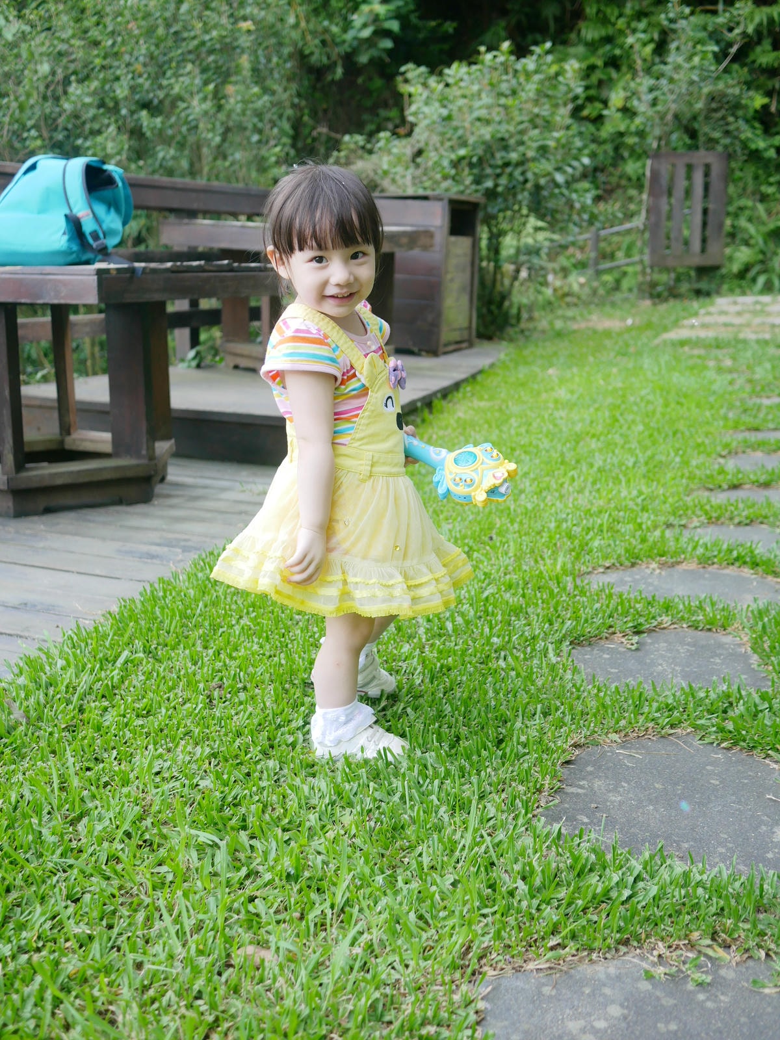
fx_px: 1202
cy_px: 520
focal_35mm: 40
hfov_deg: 36.0
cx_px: 390
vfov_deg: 46.8
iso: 200
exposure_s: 1/250
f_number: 2.5
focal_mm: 20
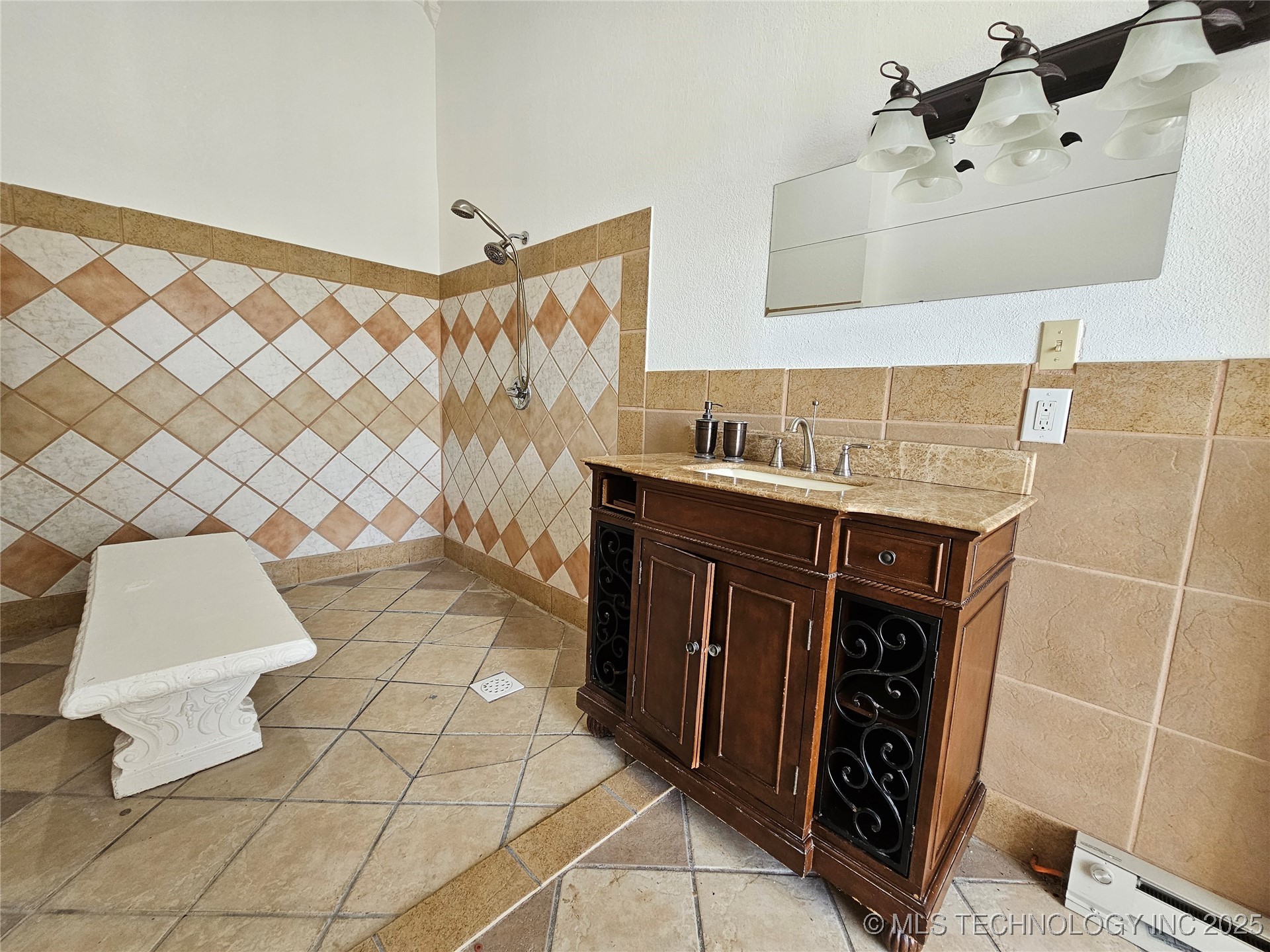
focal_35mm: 13
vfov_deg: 89.9
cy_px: 476
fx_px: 477
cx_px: 635
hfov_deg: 106.2
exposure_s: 1/60
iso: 100
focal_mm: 2.2
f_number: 2.2
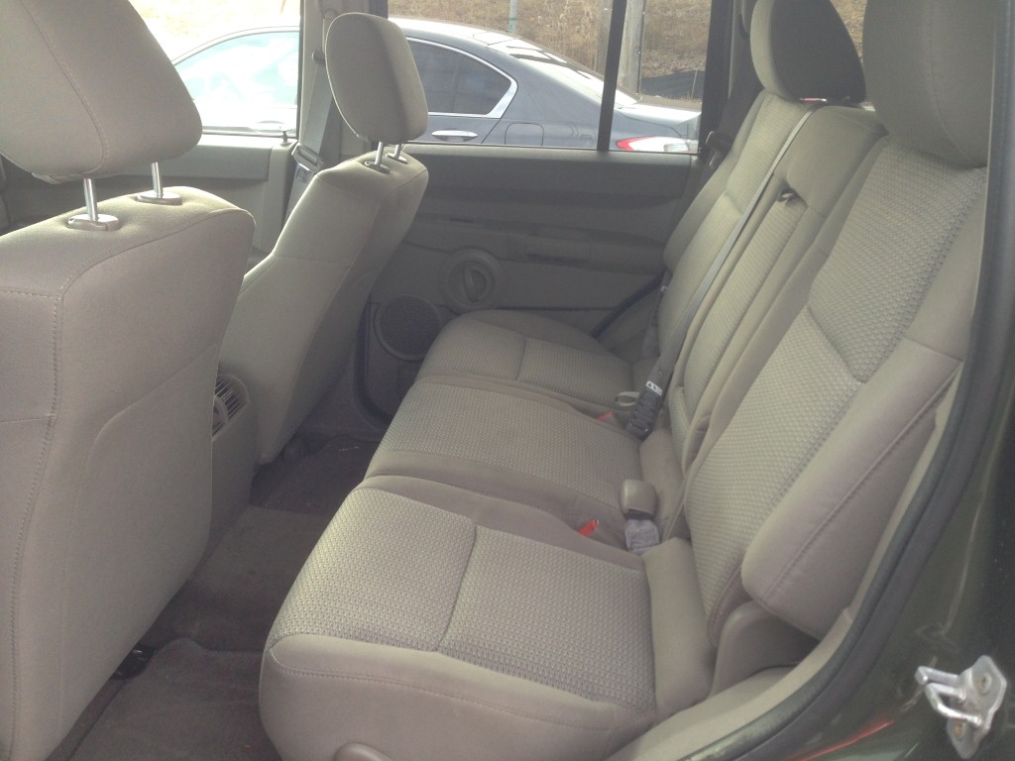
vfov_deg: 42.9
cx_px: 508
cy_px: 380
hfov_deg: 55.4
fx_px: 968
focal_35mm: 33
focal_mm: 4.13
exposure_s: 1/60
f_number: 2.4
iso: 50
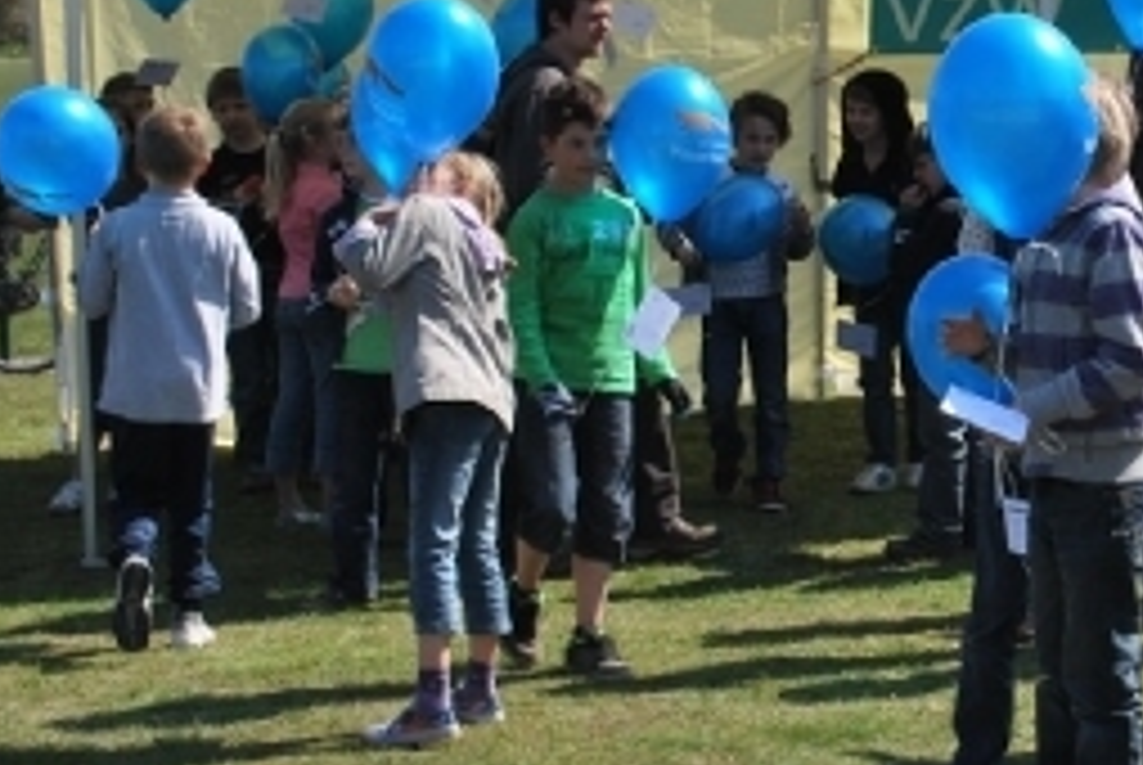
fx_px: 3947
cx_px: 1206
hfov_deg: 16.1
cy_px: 187
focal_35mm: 124
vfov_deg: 11.0
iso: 100
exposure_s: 1/250
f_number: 8
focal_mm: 35
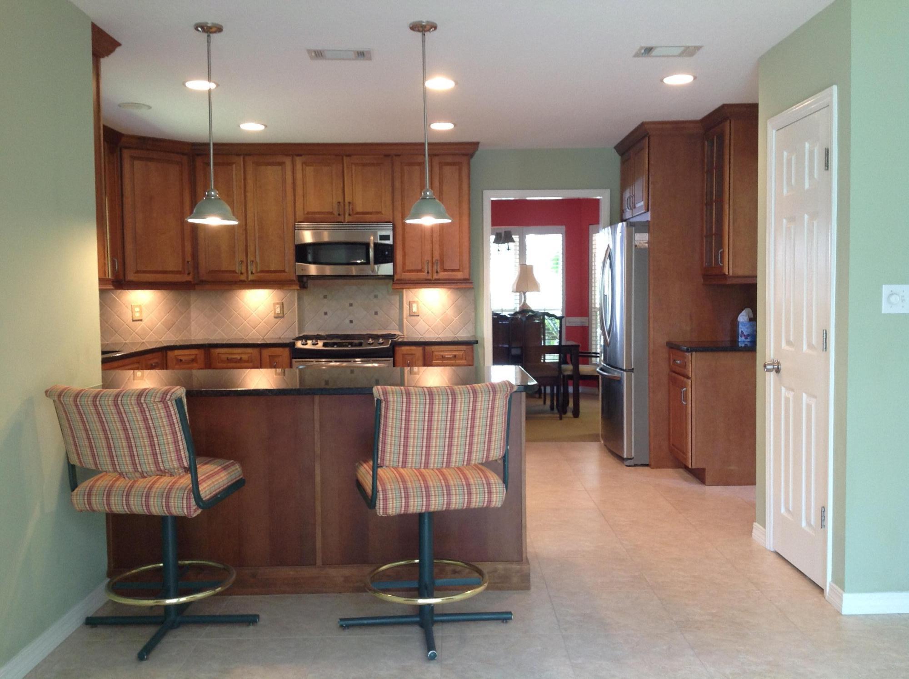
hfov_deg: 52.7
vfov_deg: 40.6
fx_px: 918
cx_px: 454
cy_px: 340
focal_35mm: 35
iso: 80
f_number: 2.4
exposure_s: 1/15
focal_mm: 4.28
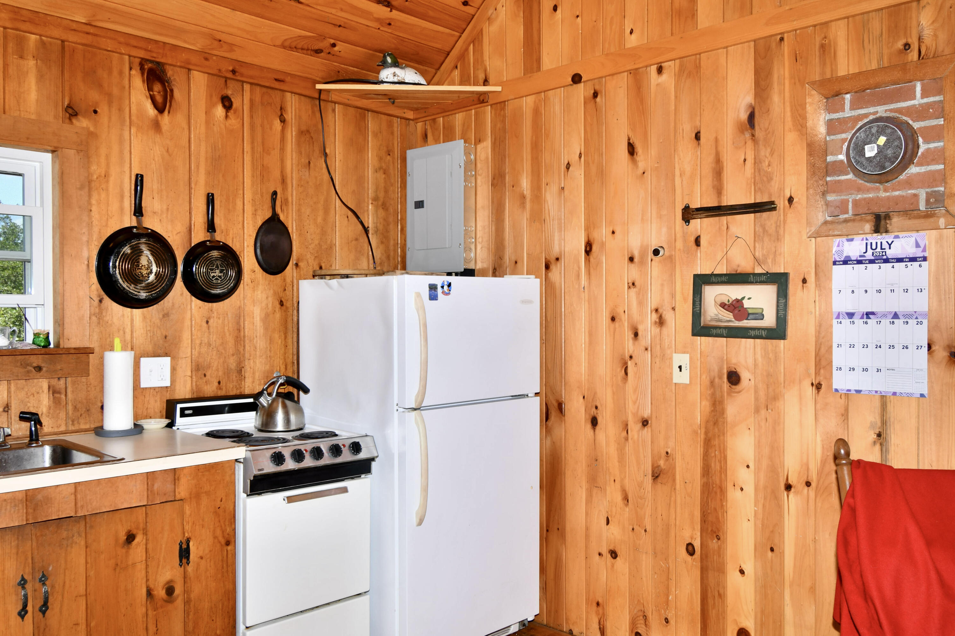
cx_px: 478
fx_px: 796
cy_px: 318
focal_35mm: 30
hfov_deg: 61.9
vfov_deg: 43.6
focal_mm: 20
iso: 200
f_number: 7.1
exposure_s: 1/160
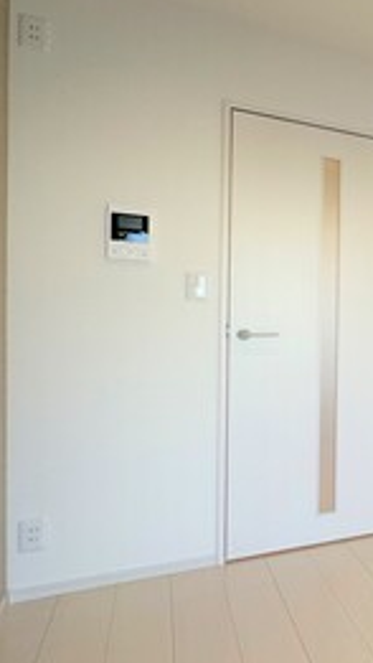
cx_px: 756
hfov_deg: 19.0
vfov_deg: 56.6
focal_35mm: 35
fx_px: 615
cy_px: 340
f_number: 2.2
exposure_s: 1/99
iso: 50
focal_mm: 2.22
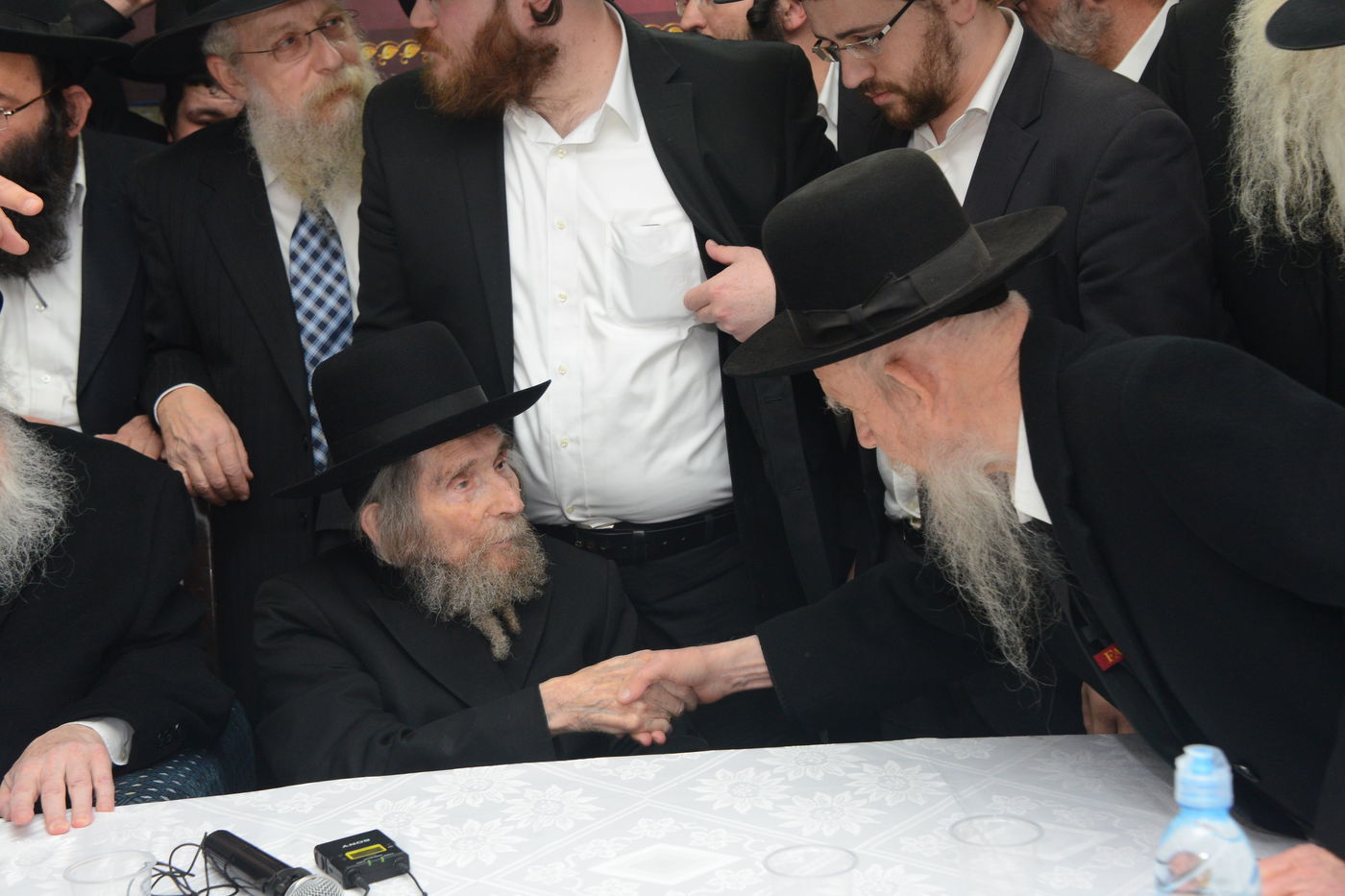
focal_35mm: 62
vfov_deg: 21.9
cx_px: 672
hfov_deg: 32.4
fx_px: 2316
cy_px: 448
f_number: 5.6
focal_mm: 62
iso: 2500
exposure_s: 1/80
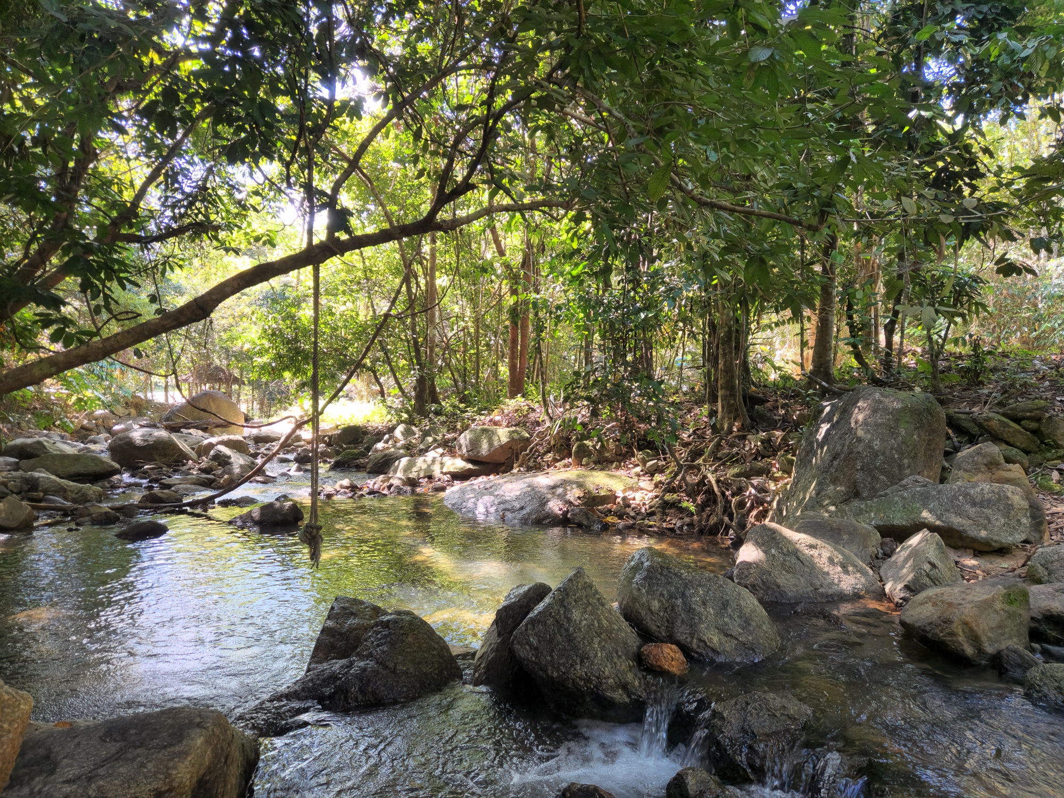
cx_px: 532
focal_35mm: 23
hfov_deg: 73.9
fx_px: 707
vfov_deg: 58.9
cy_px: 399
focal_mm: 5.4
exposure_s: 1/100
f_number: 1.8
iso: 32
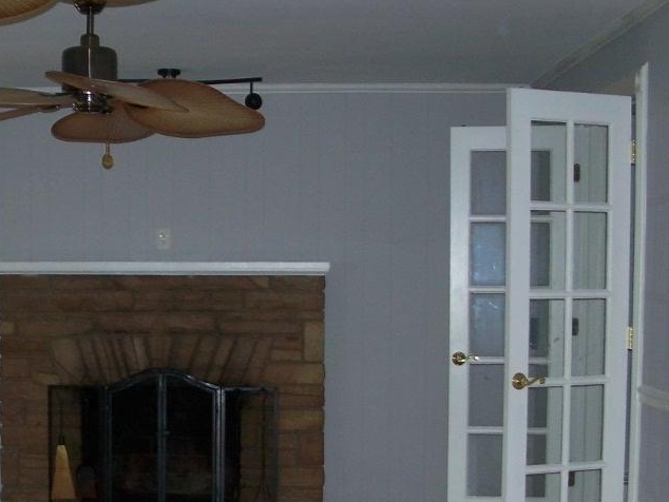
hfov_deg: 27.5
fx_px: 1353
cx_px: 183
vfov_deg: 20.8
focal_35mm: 70
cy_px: 409
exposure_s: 1/60
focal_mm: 7.8
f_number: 2.8
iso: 200
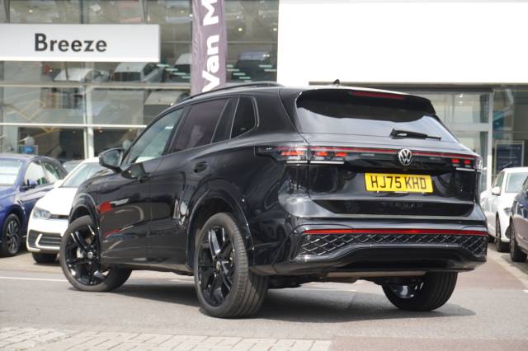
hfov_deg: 31.9
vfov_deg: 21.5
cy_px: 176
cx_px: 264
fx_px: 923
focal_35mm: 63
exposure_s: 1/80
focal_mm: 42
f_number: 5.6
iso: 100
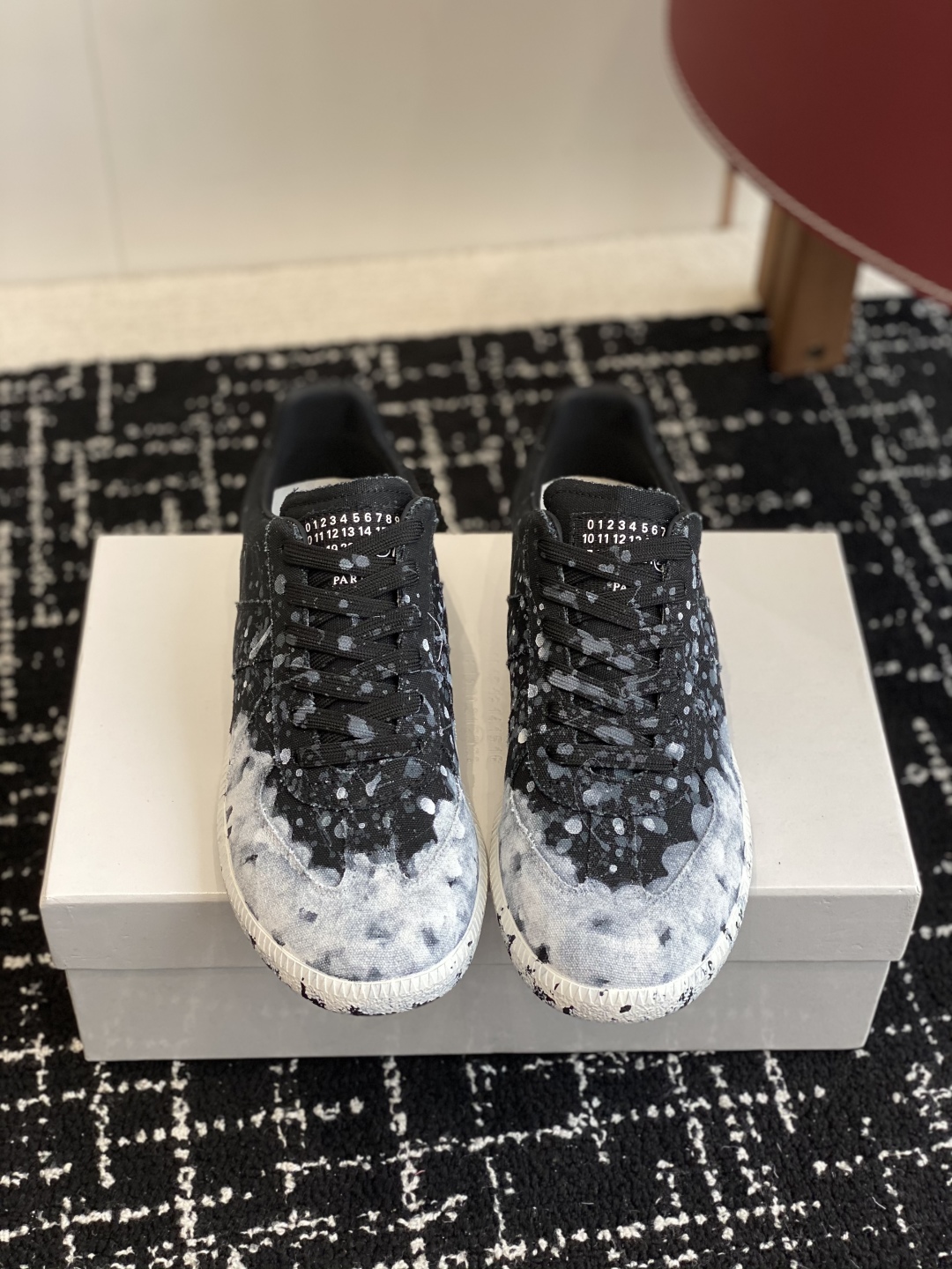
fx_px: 1907
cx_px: 476
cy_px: 634
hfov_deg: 28.0
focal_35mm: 52
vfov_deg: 36.8
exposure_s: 1/122
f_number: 2
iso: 32
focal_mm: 6
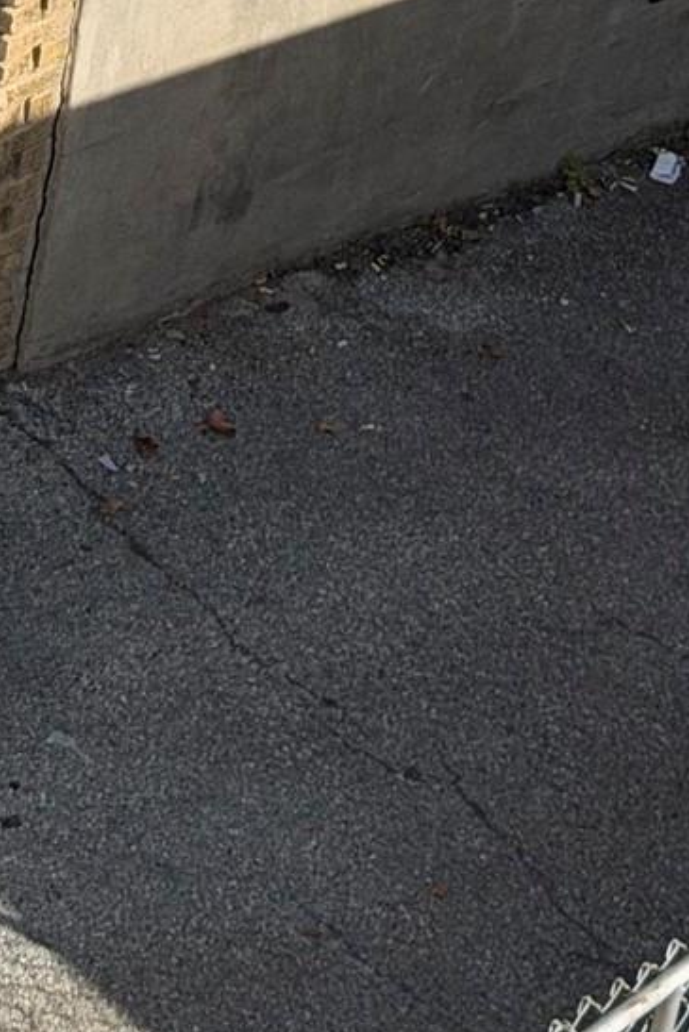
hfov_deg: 7.1
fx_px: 5365
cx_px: -580
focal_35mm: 187
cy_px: -243
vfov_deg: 10.8
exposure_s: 1/7143
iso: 80
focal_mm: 6.76
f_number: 1.78
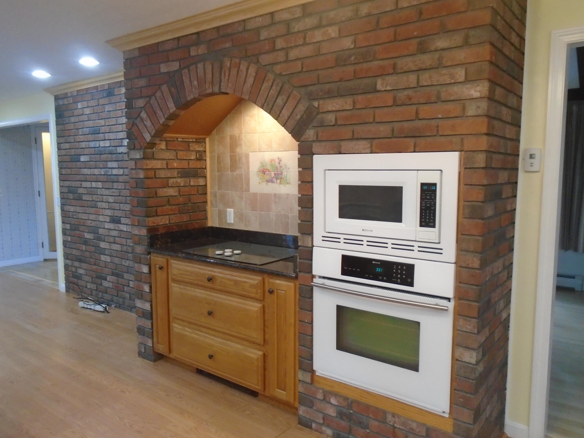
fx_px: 439
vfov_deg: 53.1
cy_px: 219
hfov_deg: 67.3
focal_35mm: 26
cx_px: 292
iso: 400
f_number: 3.2
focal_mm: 4.6
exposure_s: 1/25
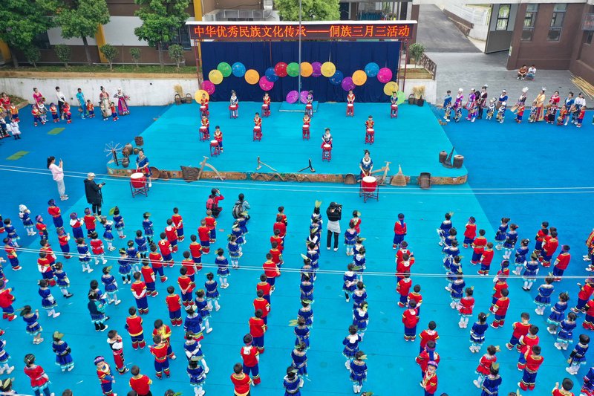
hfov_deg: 65.5
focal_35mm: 28
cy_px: 198
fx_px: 462
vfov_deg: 46.4
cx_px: 297
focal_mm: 10.26
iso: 100
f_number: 3.5
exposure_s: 1/80
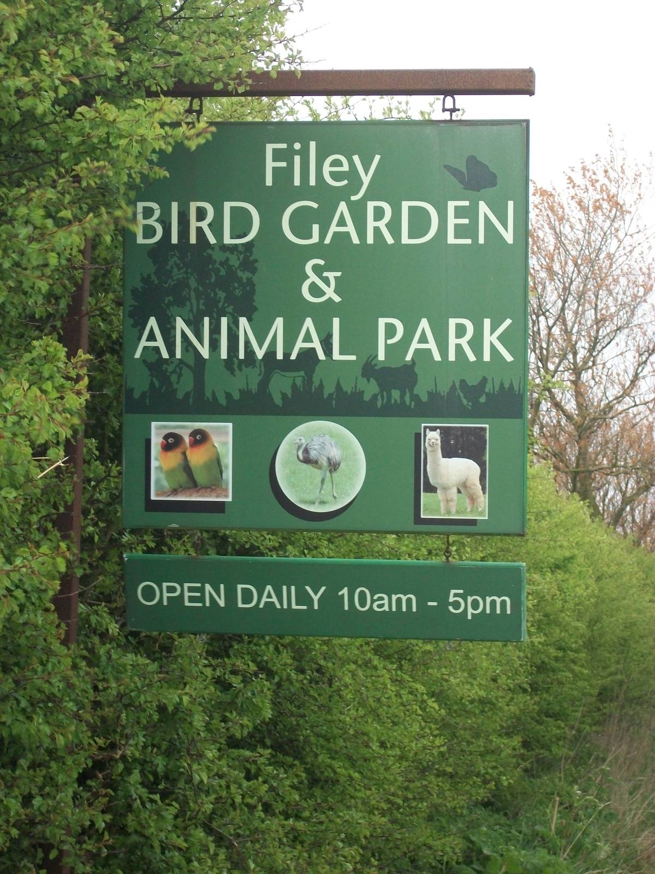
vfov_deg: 20.4
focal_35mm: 96
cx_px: 328
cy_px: 437
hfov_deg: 15.4
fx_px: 2422
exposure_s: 1/60
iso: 160
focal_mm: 17.1
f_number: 5.2
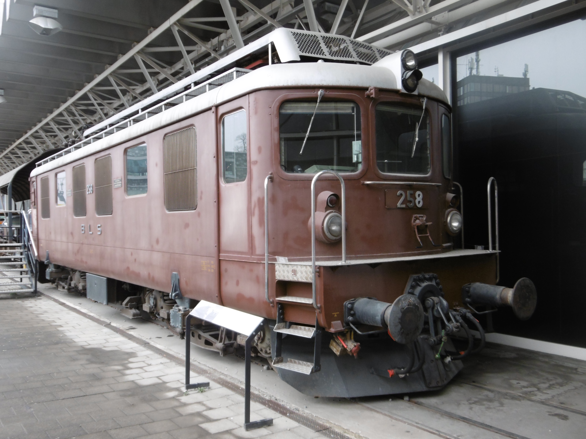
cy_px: 220
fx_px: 542
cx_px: 293
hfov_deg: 56.8
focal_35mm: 32
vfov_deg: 44.2
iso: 100
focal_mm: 5.8
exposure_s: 1/60
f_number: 3.5
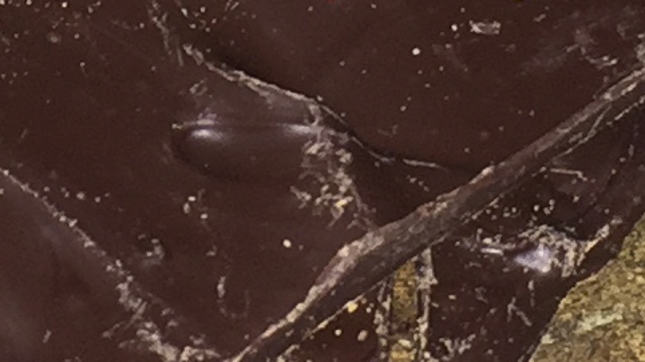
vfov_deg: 5.6
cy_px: -297
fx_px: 3660
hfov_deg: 10.0
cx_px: 134
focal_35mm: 214
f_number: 2.2
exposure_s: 1/51
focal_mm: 4.15
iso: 32
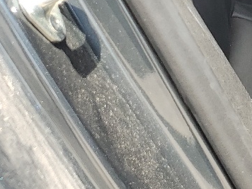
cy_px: -107
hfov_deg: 14.8
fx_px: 852
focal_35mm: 117
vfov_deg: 12.0
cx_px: 450
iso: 50
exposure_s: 1/357
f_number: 1.5
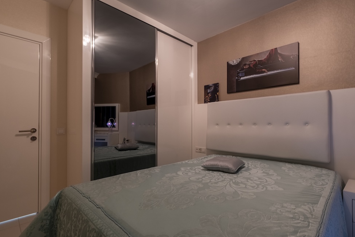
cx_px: 195
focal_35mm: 17
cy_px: 124
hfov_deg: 93.0
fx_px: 168
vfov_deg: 70.5
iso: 400
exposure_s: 1/40
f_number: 6.4
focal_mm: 10
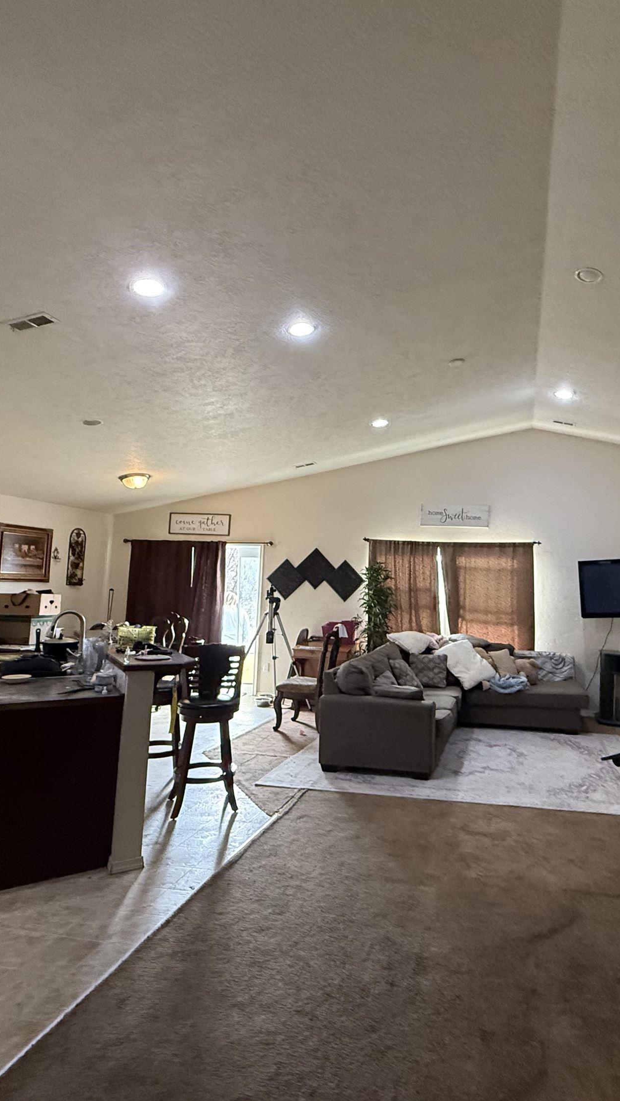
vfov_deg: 83.8
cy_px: 537
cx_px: 432
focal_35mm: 21
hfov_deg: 52.2
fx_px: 614
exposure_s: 1/120
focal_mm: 2.22
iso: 640
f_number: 2.2
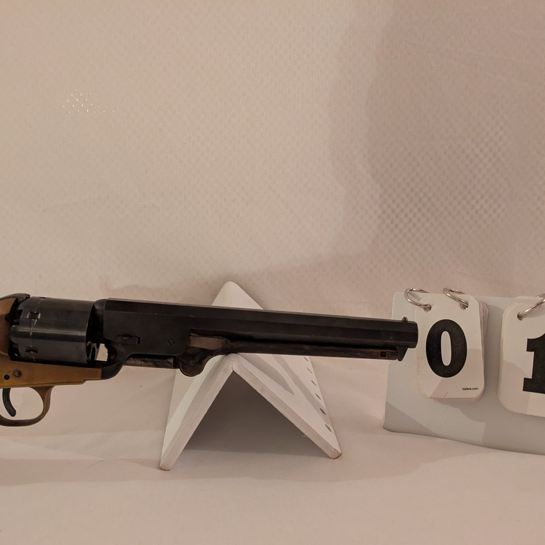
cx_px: 278
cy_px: 296
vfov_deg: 46.0
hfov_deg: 46.0
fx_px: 641
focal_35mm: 36
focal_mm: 5.43
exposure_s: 1/24
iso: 903
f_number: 1.89
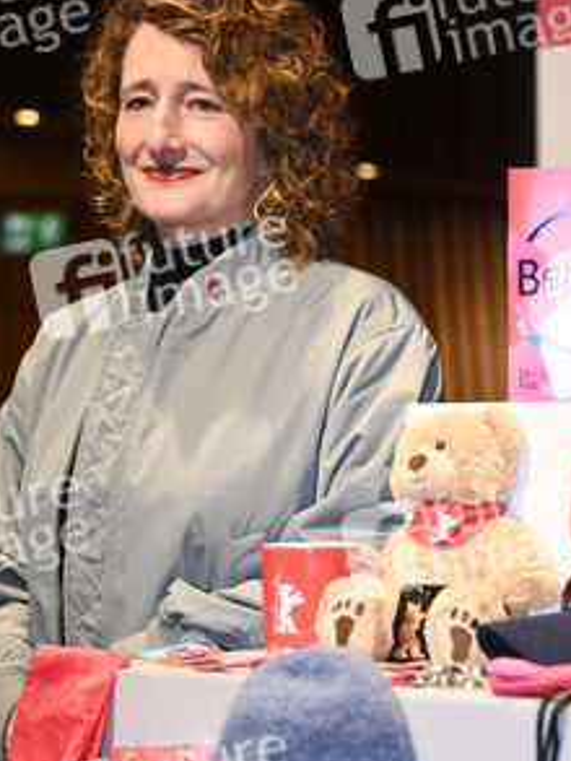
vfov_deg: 12.3
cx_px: 239
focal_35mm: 160
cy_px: 408
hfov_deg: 9.3
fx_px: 3516
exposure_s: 1/100
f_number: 5.6
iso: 1600
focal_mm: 122
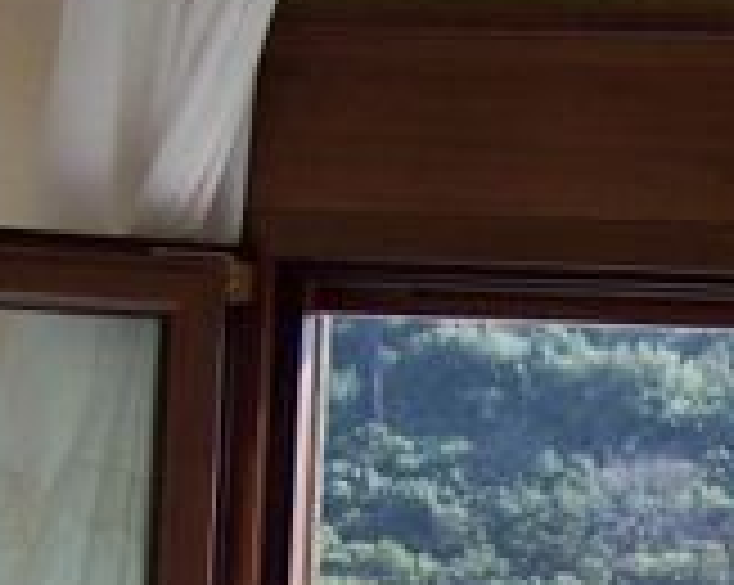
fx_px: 3298
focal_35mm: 152
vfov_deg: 9.9
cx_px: 637
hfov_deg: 12.6
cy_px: 832
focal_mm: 6
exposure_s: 1/332
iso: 80
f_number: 2.7
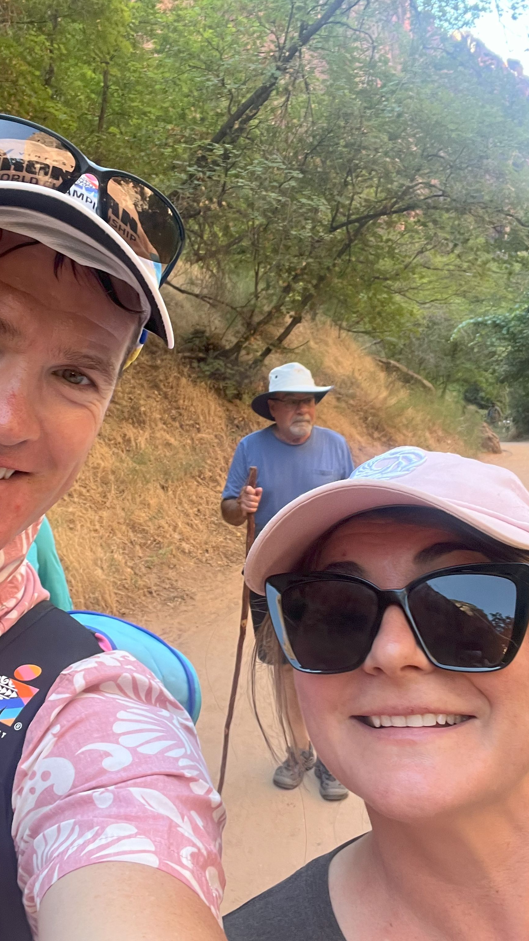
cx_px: 241
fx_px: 823
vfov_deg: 59.5
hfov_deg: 35.6
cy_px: 471
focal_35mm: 33
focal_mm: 2.71
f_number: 2.2
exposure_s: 1/90
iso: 100
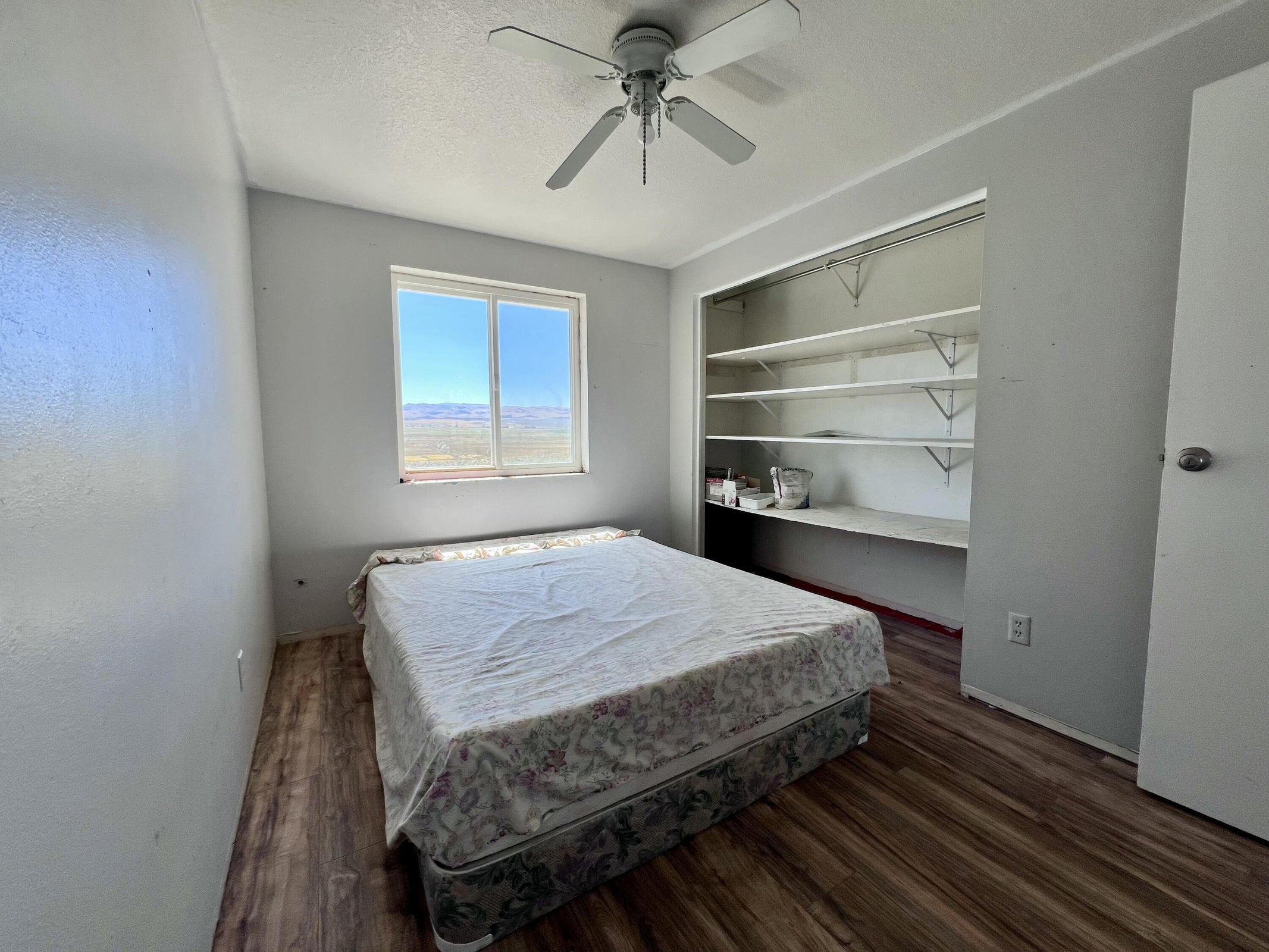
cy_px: 476
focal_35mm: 13
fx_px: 477
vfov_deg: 89.9
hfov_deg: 106.2
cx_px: 634
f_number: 1.8
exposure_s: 1/191
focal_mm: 1.57
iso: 32
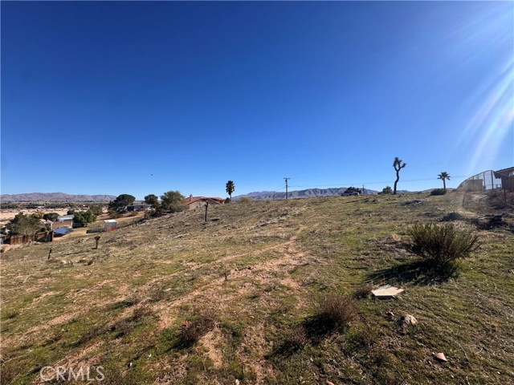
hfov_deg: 102.1
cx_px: 257
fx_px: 208
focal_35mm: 14
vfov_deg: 85.7
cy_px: 192
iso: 50
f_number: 2.2
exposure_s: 1/2985
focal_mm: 2.22
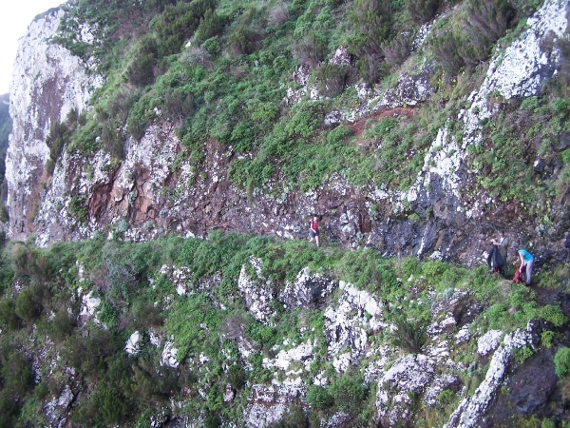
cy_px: 214
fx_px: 626
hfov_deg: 49.0
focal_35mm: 38
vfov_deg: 37.7
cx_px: 285
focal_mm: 6.3
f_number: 2.8
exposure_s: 1/50
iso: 80
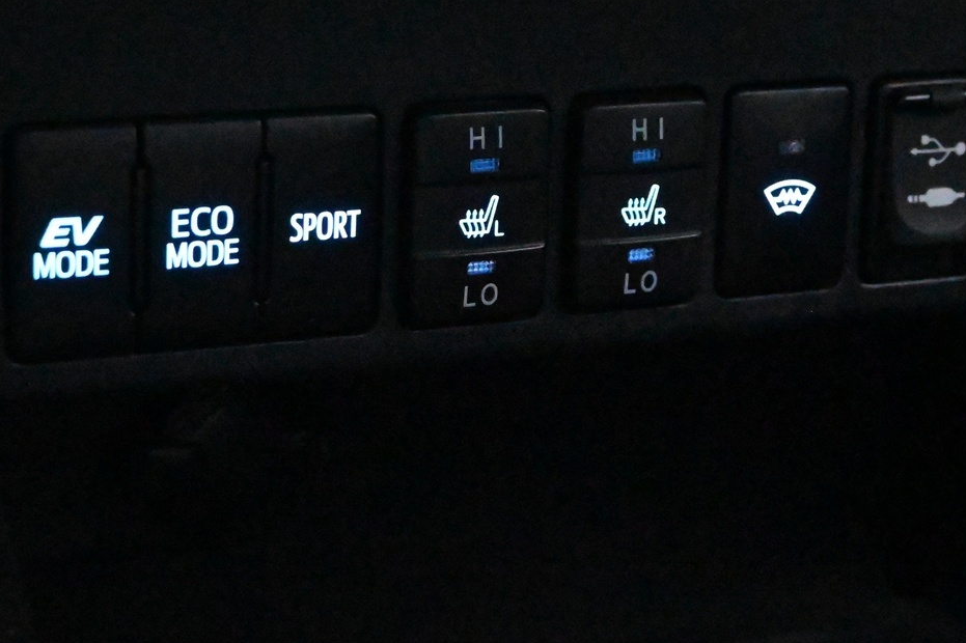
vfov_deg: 14.5
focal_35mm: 94
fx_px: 2521
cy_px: 218
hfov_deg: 21.7
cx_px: 508
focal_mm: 36
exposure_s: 1/60
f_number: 5.3
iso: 36000
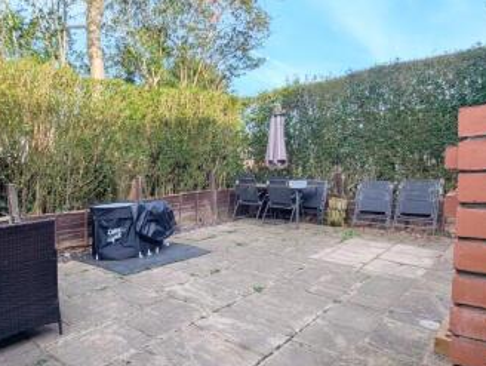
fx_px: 323
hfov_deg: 71.2
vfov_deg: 58.9
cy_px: 204
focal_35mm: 23
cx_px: 154
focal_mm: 1.95
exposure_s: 1/808
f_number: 2.2
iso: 47
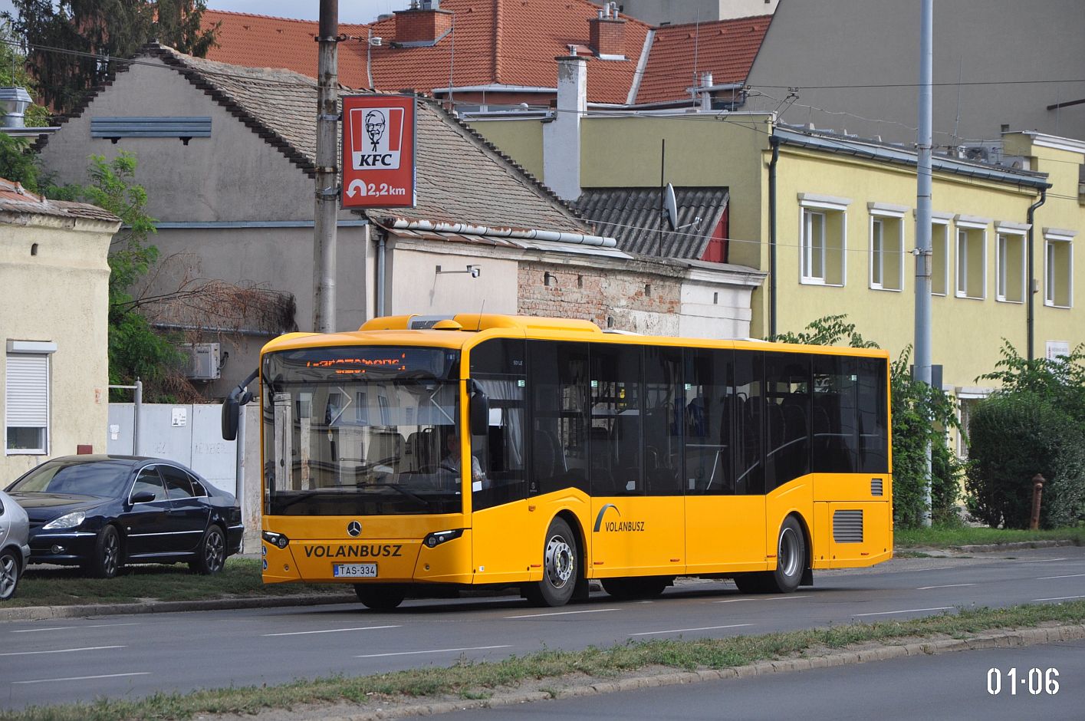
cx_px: 542
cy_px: 360
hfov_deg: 13.1
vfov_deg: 8.7
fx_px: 4741
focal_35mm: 158
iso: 400
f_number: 5.6
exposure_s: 1/1250
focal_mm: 105
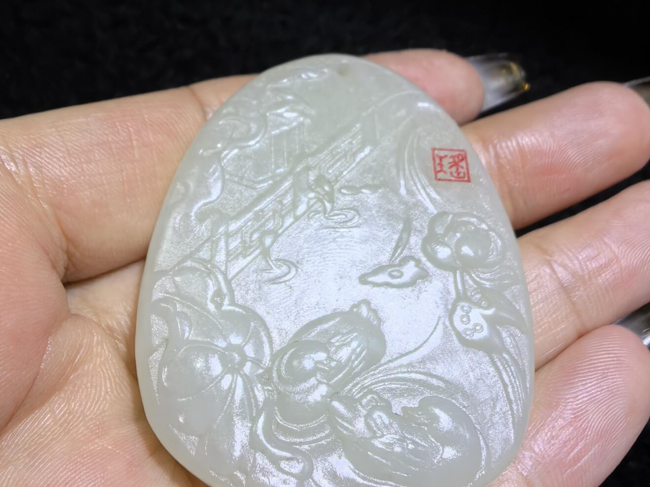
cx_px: 325
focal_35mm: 37
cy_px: 350
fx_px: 695
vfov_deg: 37.9
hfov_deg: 50.1
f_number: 2.2
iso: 100
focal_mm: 1.95
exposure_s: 1/100
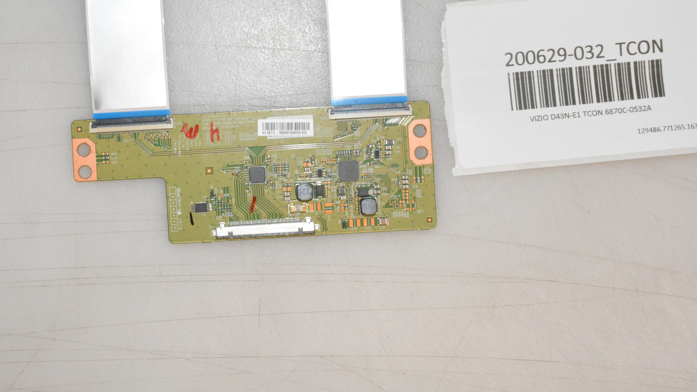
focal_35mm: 54
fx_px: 992
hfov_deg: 38.7
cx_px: 326
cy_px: 103
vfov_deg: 22.2
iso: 4000
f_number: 25
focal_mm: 27
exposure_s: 1/60
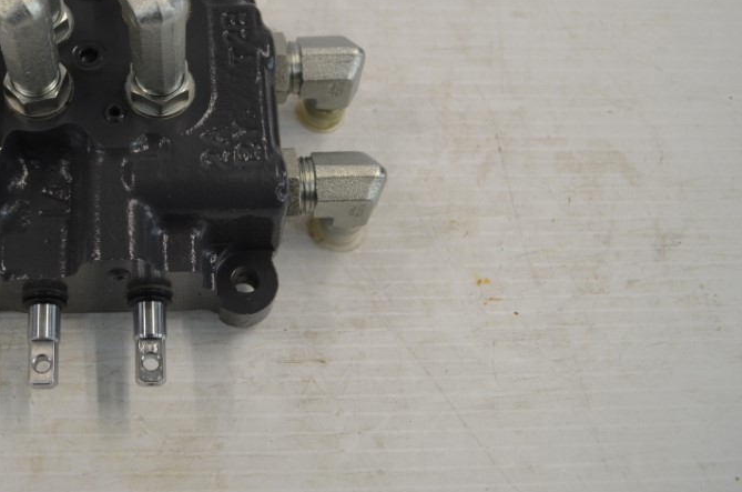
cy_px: 82
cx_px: 109
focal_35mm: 52
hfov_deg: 36.4
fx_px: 1069
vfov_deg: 25.3
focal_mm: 20
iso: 400
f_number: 5
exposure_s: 1/100
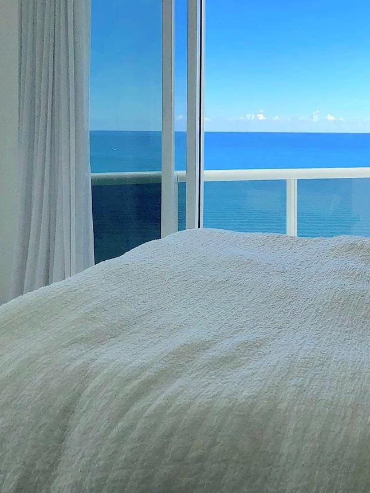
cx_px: 225
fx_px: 741
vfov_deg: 36.4
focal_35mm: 52
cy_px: 162
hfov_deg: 27.9
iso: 25
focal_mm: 4
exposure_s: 1/2525
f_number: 1.8
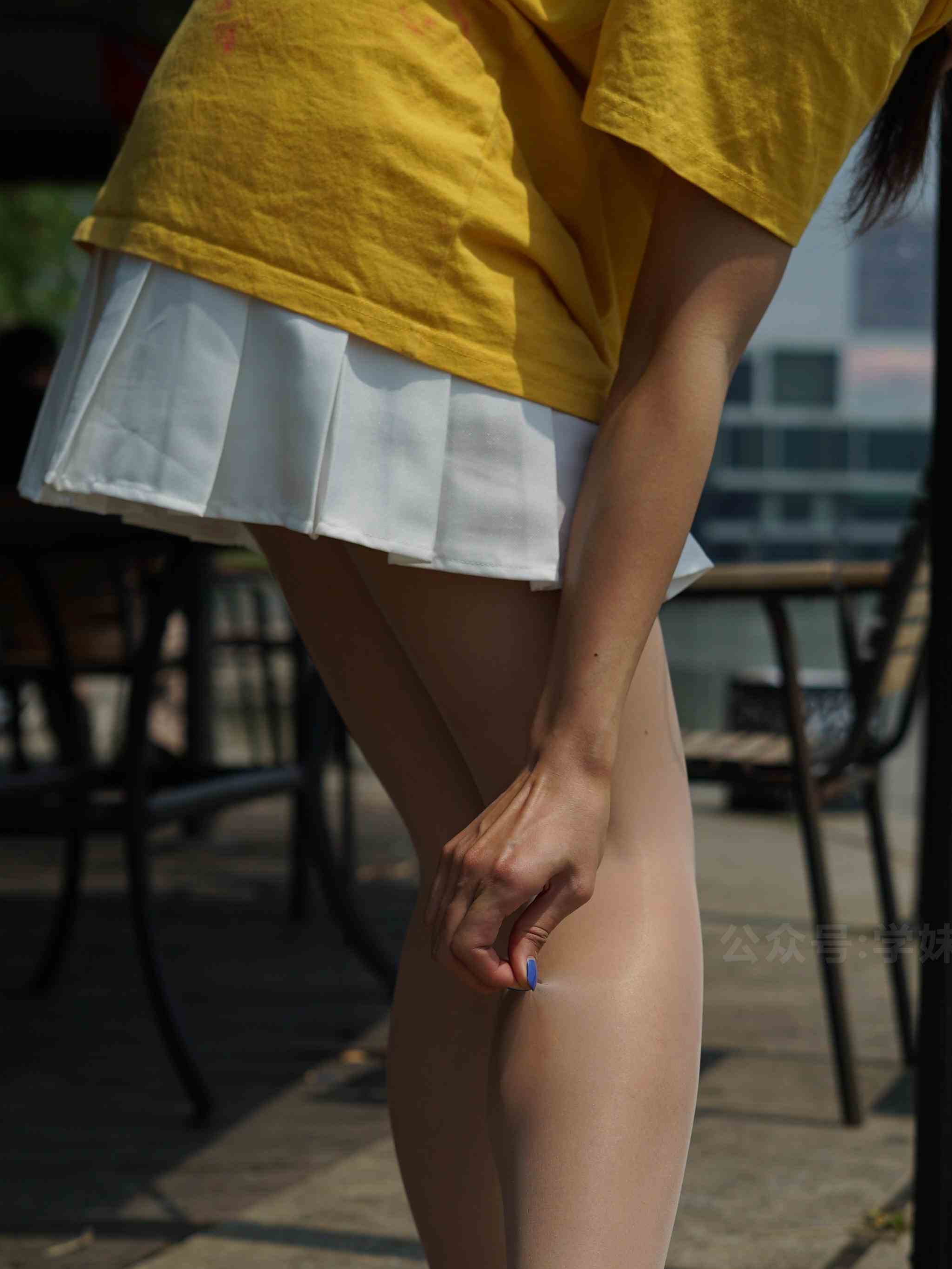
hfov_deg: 19.6
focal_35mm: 75
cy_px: 989
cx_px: 563
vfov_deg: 25.6
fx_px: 2750
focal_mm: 50
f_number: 4
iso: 100
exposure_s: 1/3200
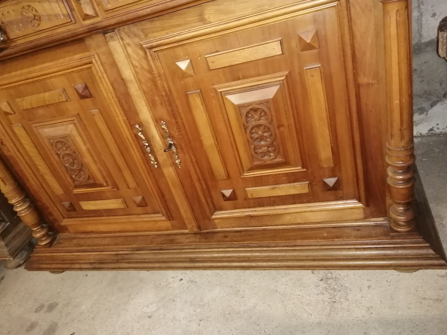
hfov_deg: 65.3
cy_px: 168
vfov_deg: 51.3
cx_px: 220
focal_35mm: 27
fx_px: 349
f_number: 1.8
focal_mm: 3.46
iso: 500
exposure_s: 1/20
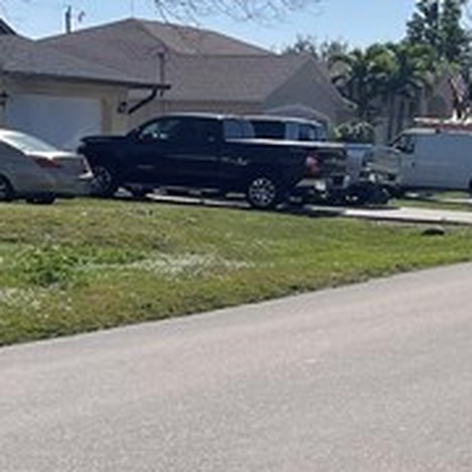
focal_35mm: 131
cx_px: 687
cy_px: 144
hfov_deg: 12.7
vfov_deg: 13.3
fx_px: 2021
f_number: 1.6
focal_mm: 4.2
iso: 32
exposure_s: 1/6897
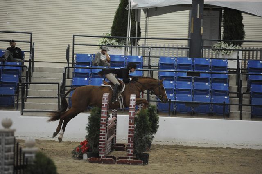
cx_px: 131
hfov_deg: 10.3
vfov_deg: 6.9
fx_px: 1455
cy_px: 87
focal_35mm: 200
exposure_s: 1/400
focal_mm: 200
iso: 6400
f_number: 2.8
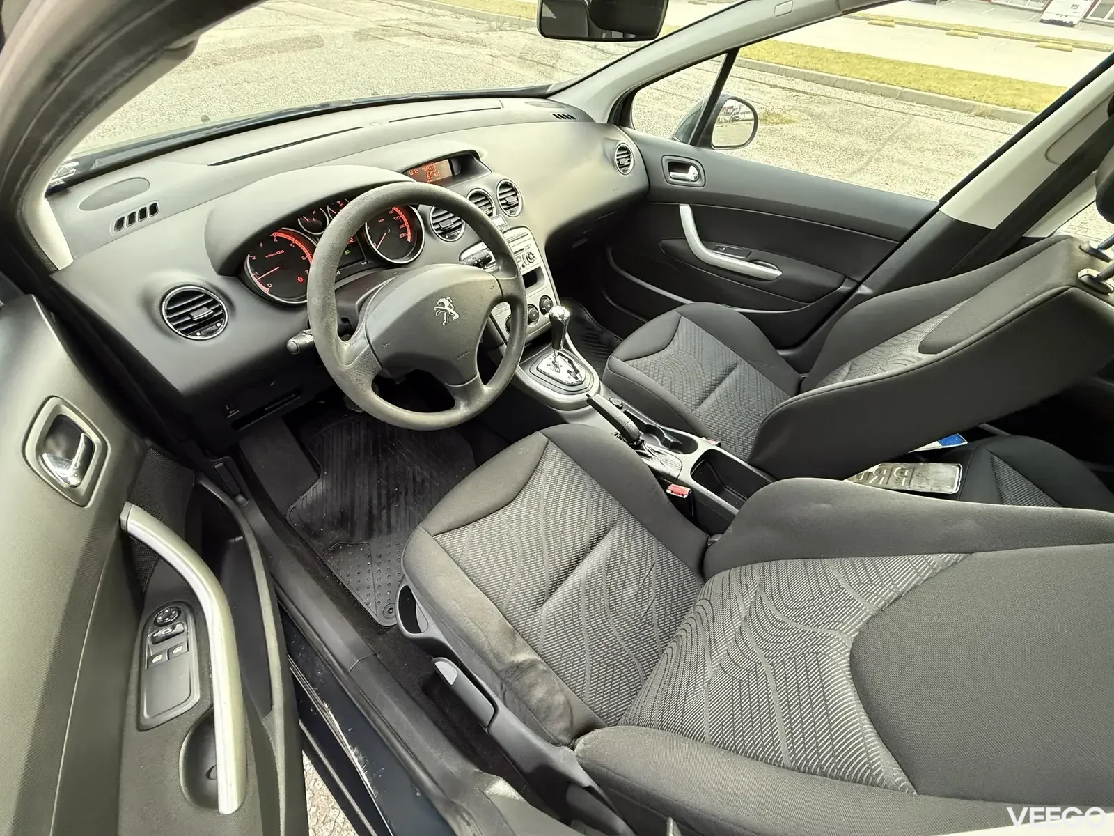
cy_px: 418
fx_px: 451
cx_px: 557
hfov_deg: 102.1
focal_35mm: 14
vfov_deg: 85.7
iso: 640
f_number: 2.2
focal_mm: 2.22
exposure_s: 1/60
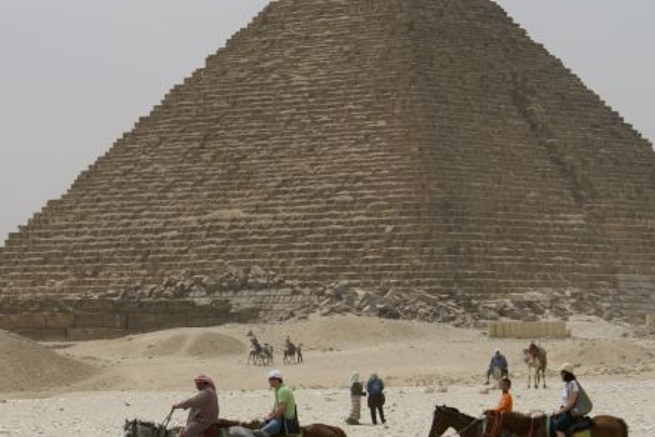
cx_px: 218
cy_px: 310
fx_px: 2966
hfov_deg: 12.6
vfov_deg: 8.4
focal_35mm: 163
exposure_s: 1/250
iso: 100
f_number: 13
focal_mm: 60
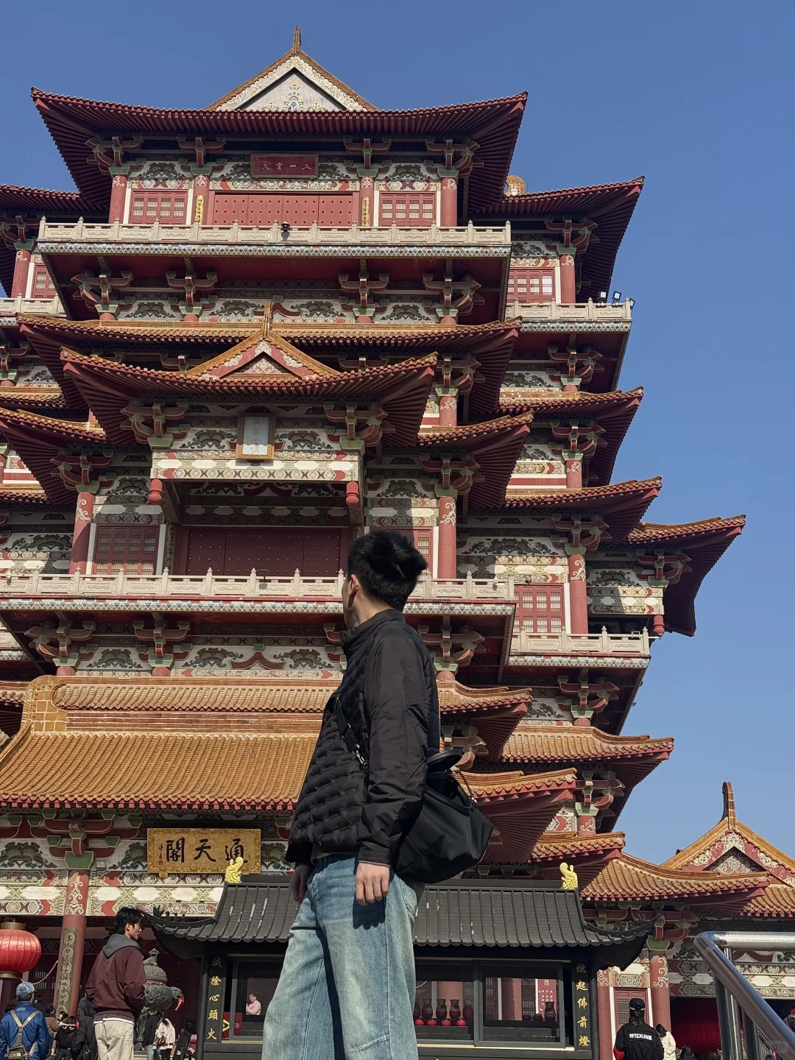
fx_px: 1470
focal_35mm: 48
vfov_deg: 39.7
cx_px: 398
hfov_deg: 30.3
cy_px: 530
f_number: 1.78
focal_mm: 6.76
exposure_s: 1/4608
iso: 64
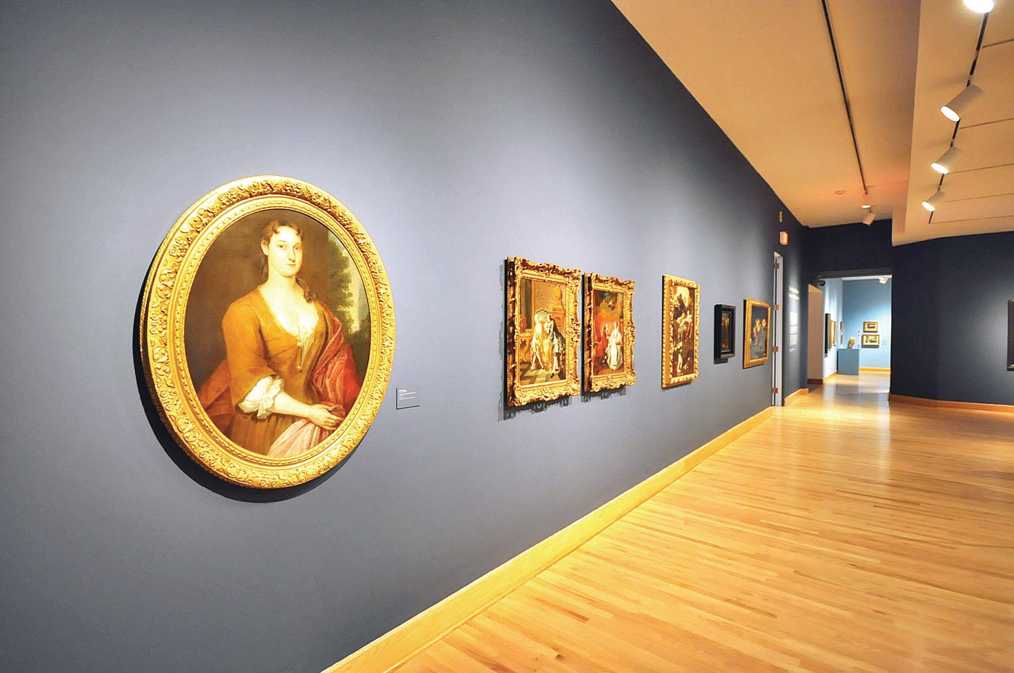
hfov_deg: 90.1
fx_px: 506
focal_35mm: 18
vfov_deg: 67.2
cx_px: 507
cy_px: 336
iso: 1600
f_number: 5
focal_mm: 12
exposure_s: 1/15
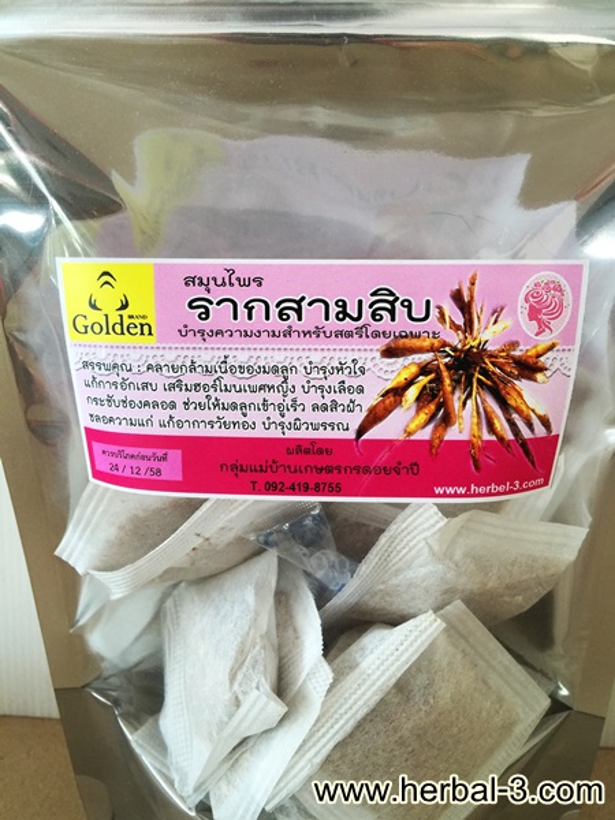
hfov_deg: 48.2
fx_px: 687
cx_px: 308
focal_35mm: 29
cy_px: 410
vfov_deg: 61.7
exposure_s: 1/30
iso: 50
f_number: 2.2
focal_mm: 4.15
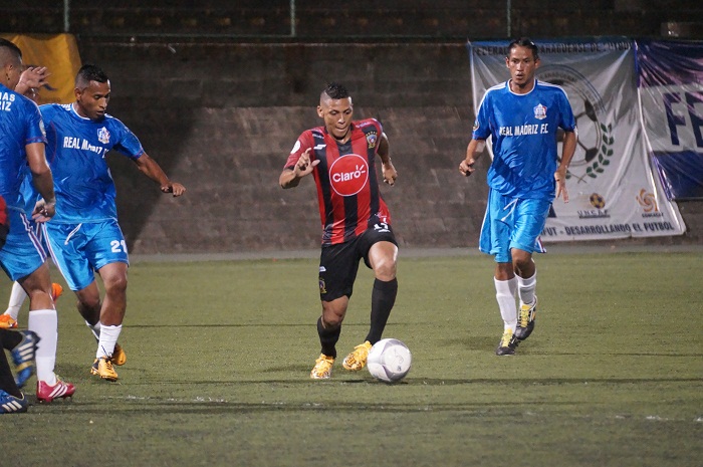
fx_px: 6729
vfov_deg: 4.0
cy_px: 234
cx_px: 352
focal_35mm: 345
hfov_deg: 6.0
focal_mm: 230
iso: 6400
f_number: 5.6
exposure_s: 1/500
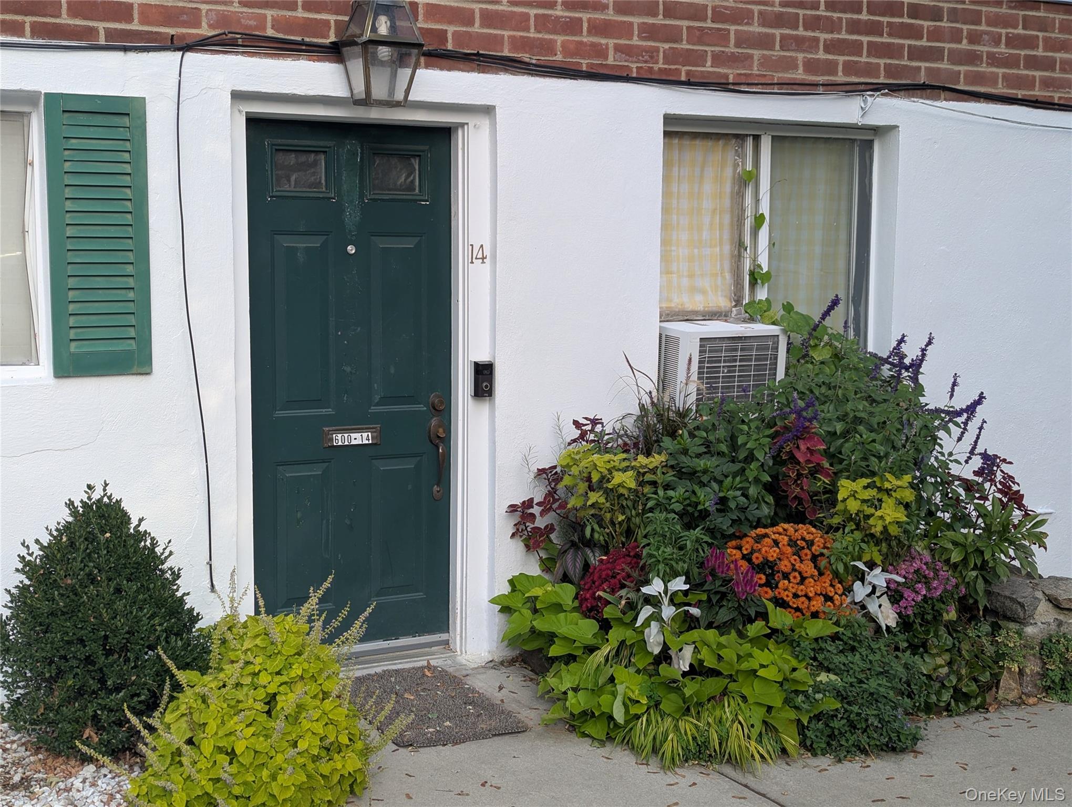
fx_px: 1489
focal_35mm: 48
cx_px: 536
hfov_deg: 39.6
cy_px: 404
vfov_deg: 30.3
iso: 46
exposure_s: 1/205
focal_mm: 6.81
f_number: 1.85
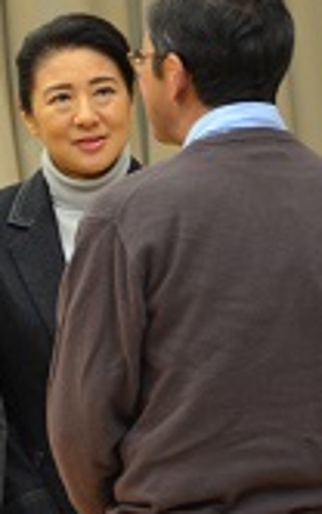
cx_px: -53
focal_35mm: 386
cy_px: 192
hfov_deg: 3.4
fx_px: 5414
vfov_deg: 5.4
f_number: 5.3
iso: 1100
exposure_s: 1/30
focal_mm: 105
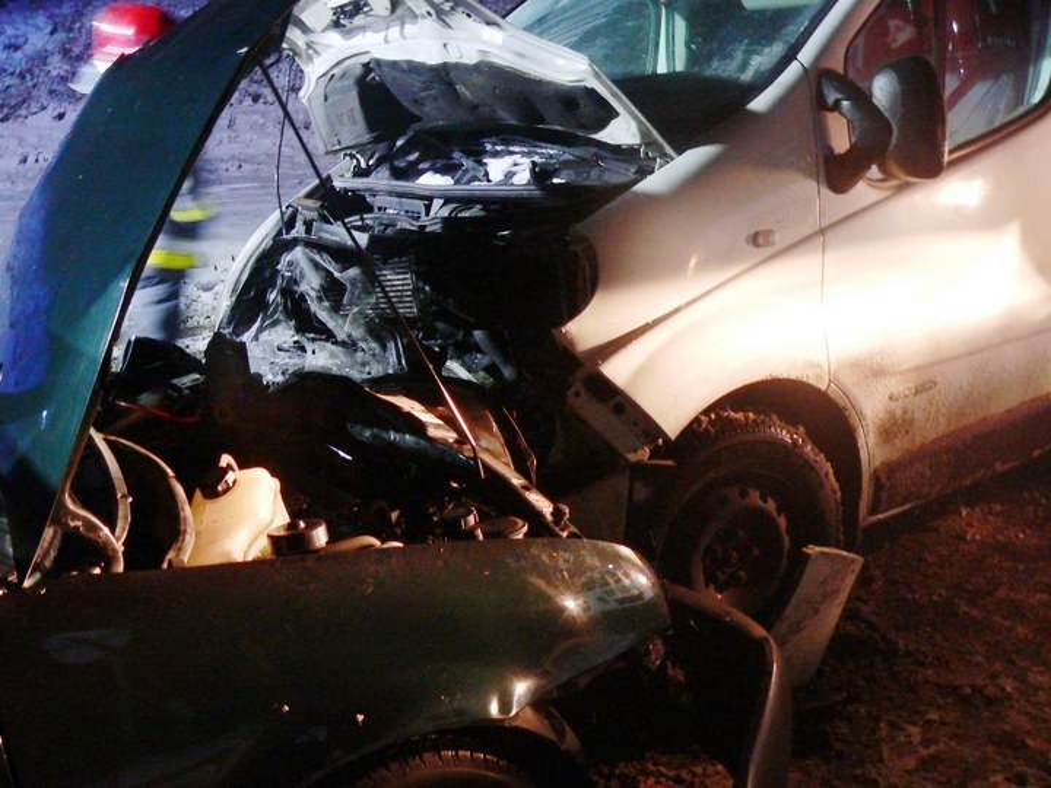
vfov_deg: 39.7
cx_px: 526
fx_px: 1093
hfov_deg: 51.4
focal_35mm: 36
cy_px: 394
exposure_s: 1/5
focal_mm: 6
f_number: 2.8
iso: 200
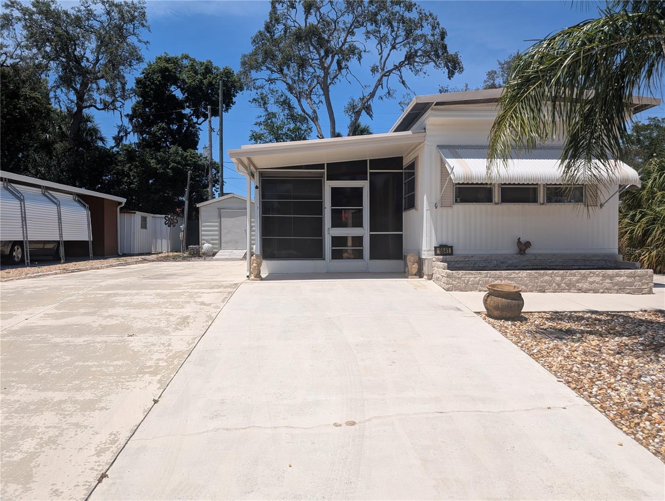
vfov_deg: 56.9
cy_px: 250
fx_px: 462
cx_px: 332
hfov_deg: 71.5
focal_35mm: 24
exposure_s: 1/2062
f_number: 1.68
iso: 31
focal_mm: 6.9
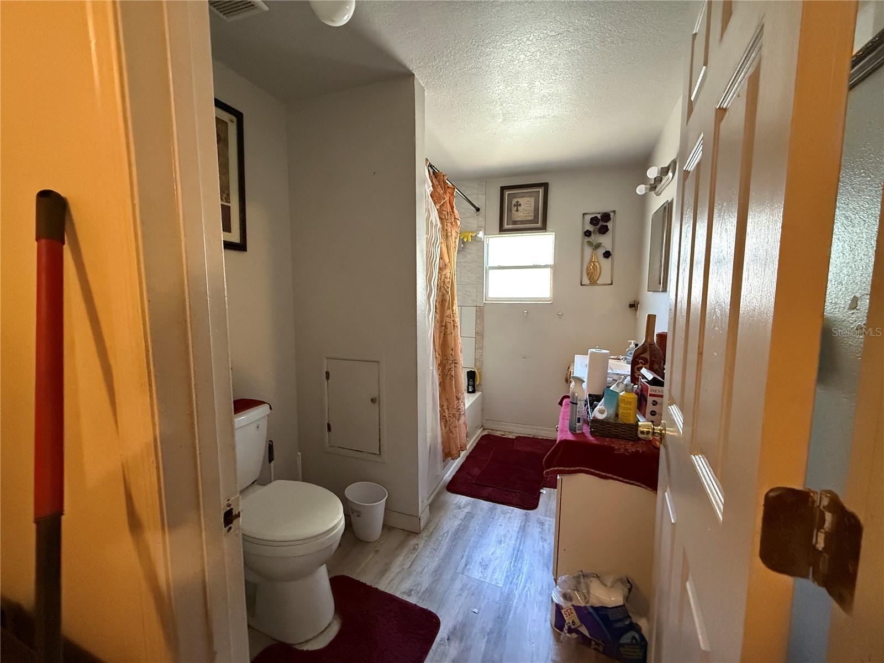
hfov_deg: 102.1
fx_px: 358
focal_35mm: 14
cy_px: 332
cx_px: 442
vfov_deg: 85.7
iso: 1000
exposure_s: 1/60
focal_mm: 2.22
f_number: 2.2
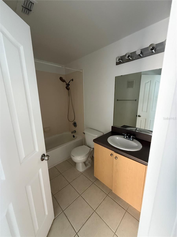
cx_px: 88
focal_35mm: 14
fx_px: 95
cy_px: 118
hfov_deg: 85.7
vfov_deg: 102.1
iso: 640
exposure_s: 1/60
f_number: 2.2
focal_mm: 2.22
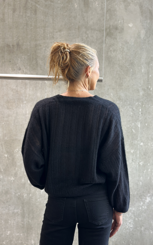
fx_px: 340
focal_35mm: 51
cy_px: 122
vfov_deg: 39.6
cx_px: 72
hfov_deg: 25.3
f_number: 1.78
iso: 100
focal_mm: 6.86
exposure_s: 1/50
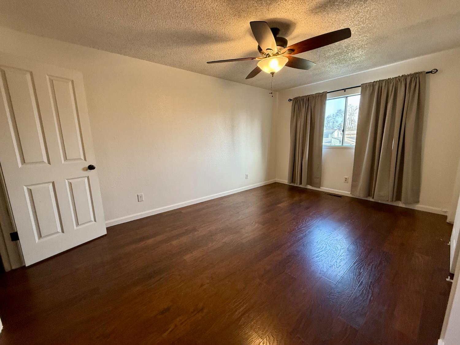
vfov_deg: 85.7
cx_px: 230
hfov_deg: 102.1
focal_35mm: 14
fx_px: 186
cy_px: 172
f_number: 2.2
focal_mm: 2.22
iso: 320
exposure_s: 1/120
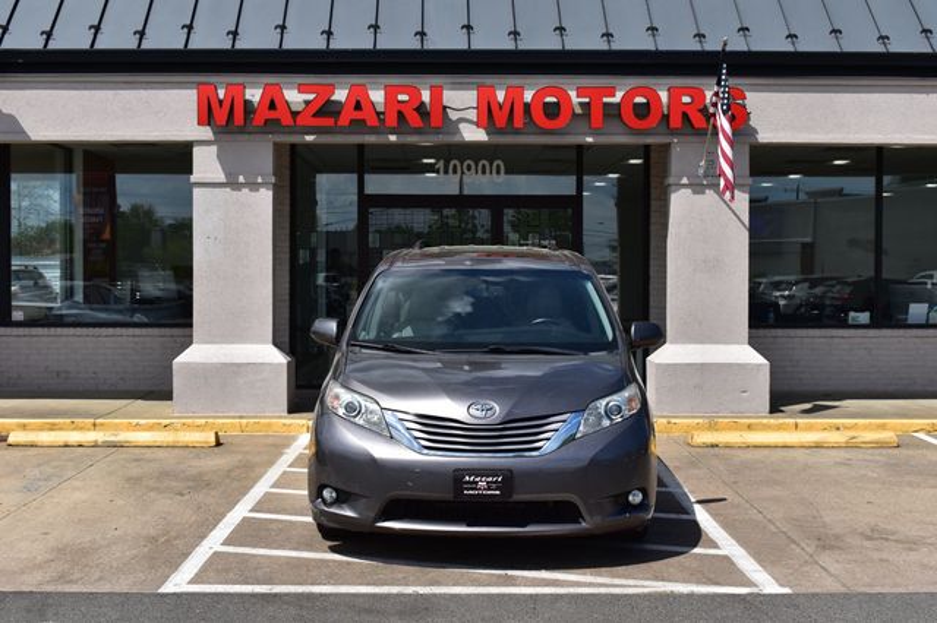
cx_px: 468
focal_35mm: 48
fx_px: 1249
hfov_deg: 41.1
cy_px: 312
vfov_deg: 28.0
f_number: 11
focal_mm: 32
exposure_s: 1/500
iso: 220
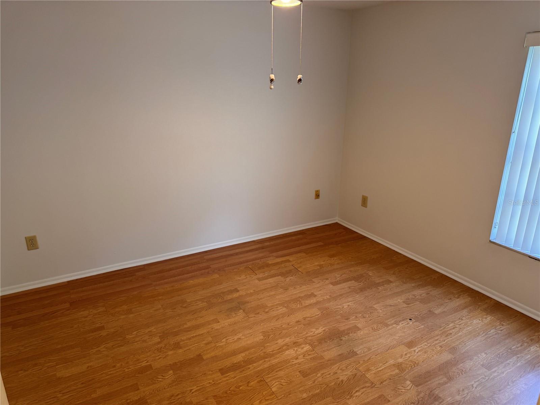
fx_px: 374
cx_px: 270
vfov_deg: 56.8
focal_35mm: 24
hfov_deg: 71.6
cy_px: 202
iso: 125
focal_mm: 6.76
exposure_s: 1/60
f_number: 1.78
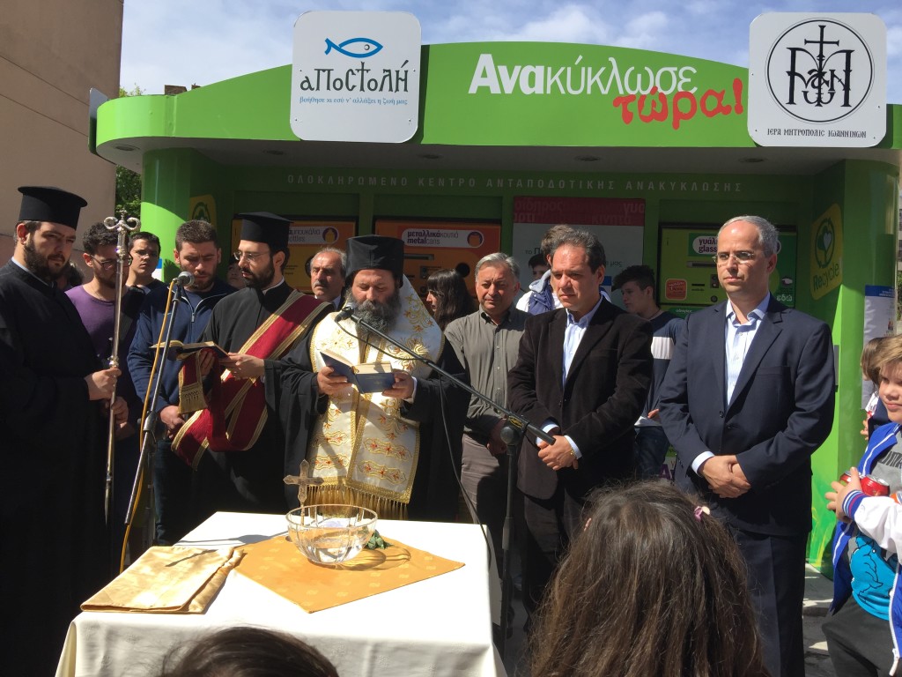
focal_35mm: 29
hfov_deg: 61.7
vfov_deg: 48.2
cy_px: 338
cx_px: 451
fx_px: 756
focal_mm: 4.15
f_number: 2.2
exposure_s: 1/1647
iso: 32
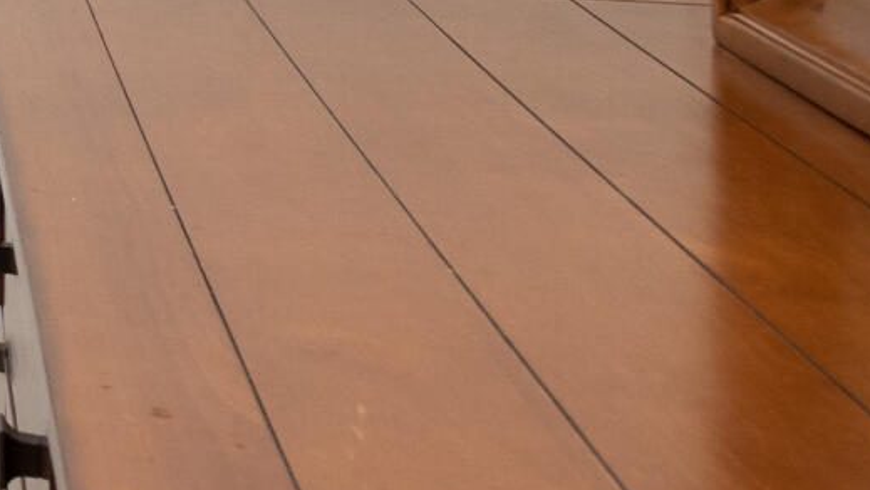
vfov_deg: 10.1
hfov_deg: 12.2
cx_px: -1530
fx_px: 2653
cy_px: -284
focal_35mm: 115
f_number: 7.1
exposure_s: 1/20
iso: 400
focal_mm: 19
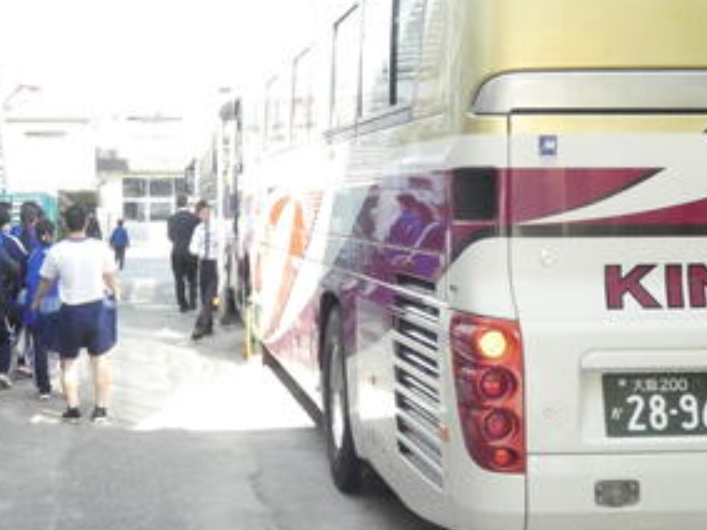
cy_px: 200
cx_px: 302
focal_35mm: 65
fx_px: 1327
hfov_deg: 29.8
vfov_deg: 22.5
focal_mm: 8.2
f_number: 4.7
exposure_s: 1/2000
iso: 3200
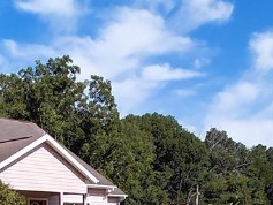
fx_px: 544
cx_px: 114
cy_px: 341
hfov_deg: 28.1
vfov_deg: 18.0
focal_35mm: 69
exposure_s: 1/1742
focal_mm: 1.64
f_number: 2.2
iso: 40
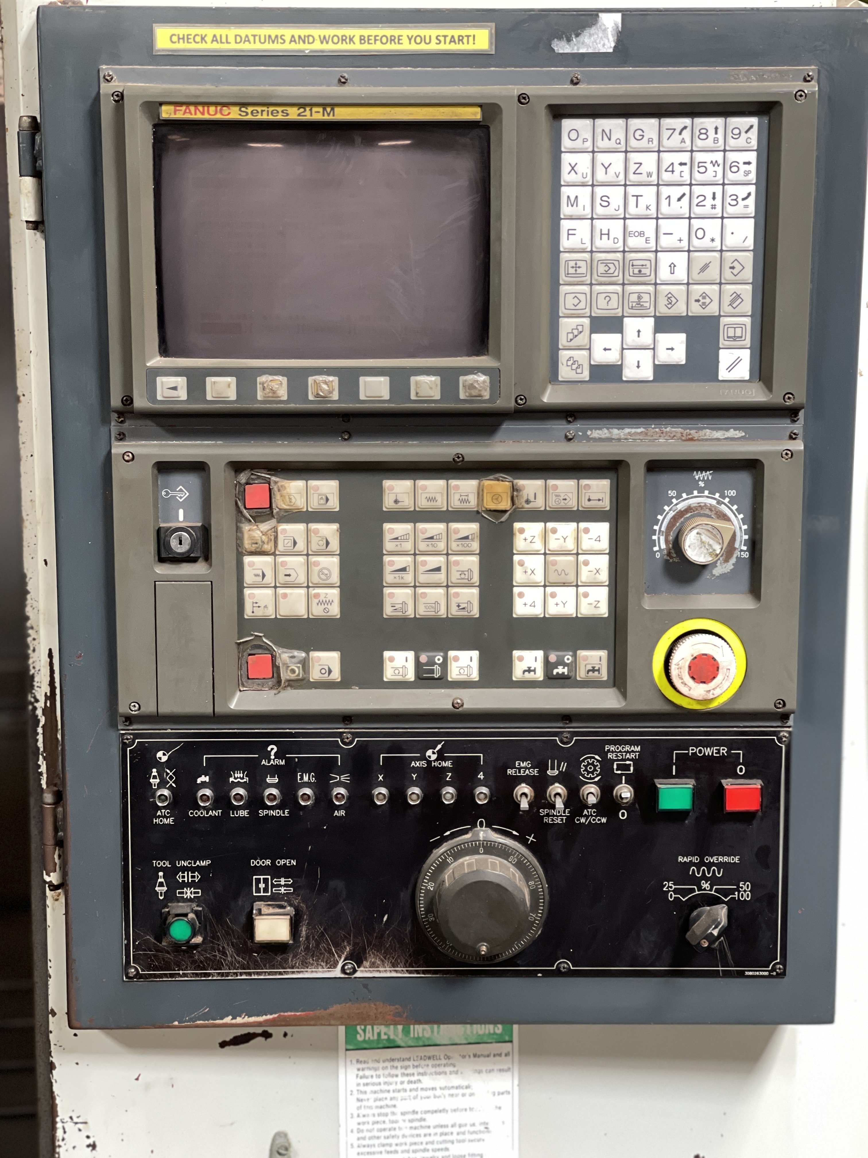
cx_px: 434
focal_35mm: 64
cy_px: 579
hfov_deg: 22.9
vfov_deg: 30.3
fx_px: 2140
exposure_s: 1/40
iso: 200
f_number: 2.2
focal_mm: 7.5
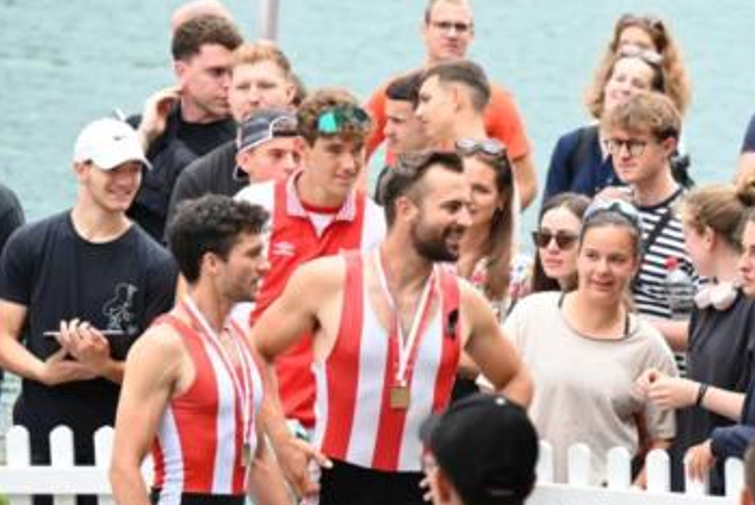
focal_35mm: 286
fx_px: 6003
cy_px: 257
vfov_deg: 4.8
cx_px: 496
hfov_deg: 7.2
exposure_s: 1/250
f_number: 6.3
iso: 450
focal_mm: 200
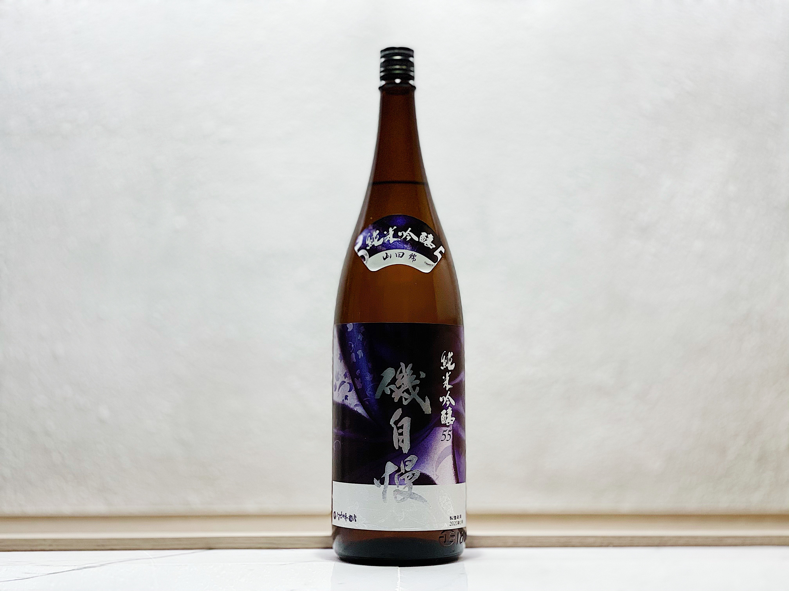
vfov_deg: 28.0
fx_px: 1185
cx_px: 394
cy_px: 296
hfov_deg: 36.8
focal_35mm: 52
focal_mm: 6
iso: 100
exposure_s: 1/122
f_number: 2
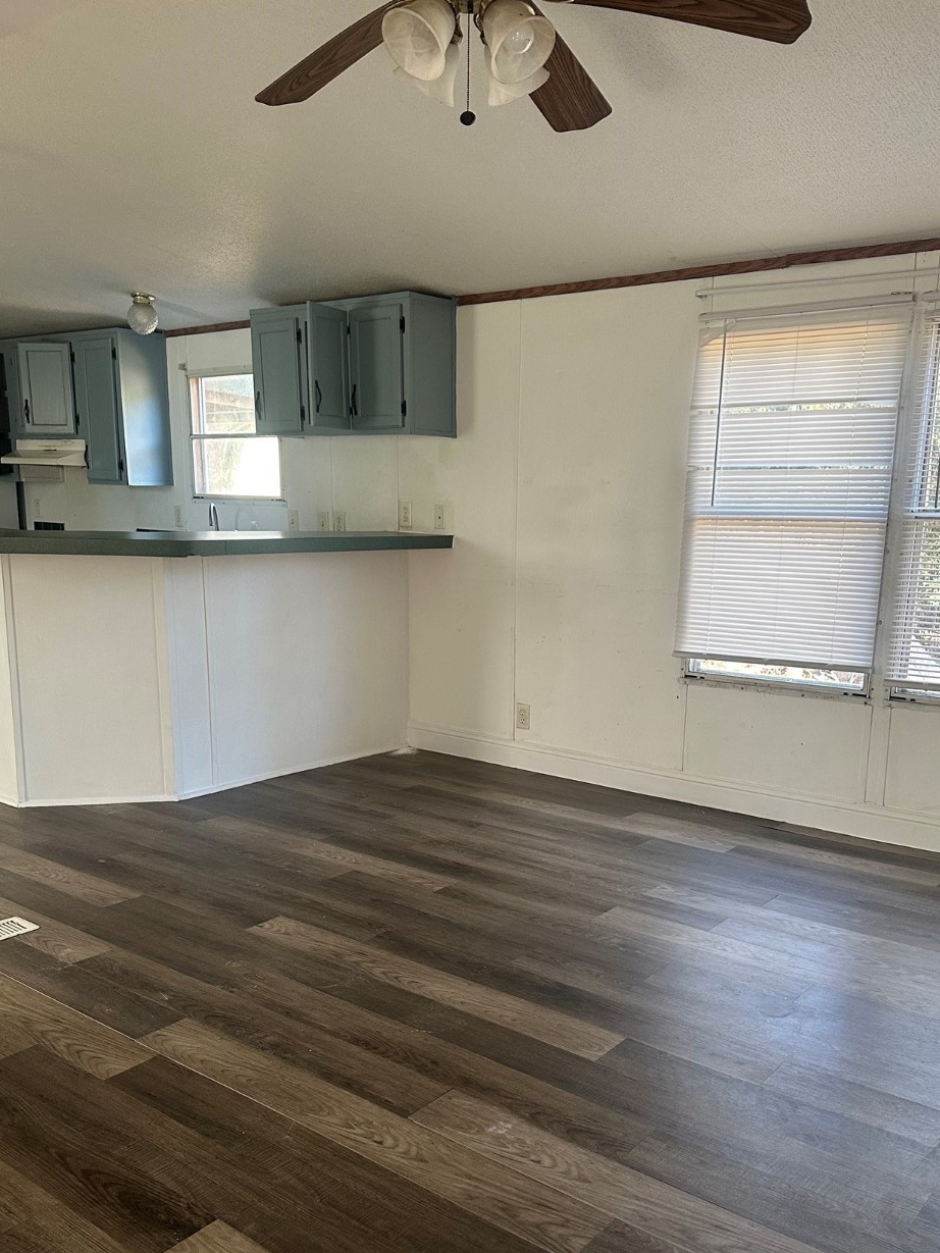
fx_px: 1086
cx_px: 502
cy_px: 752
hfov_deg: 46.8
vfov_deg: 59.5
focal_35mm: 30
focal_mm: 6.86
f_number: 1.78
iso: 250
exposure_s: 1/98
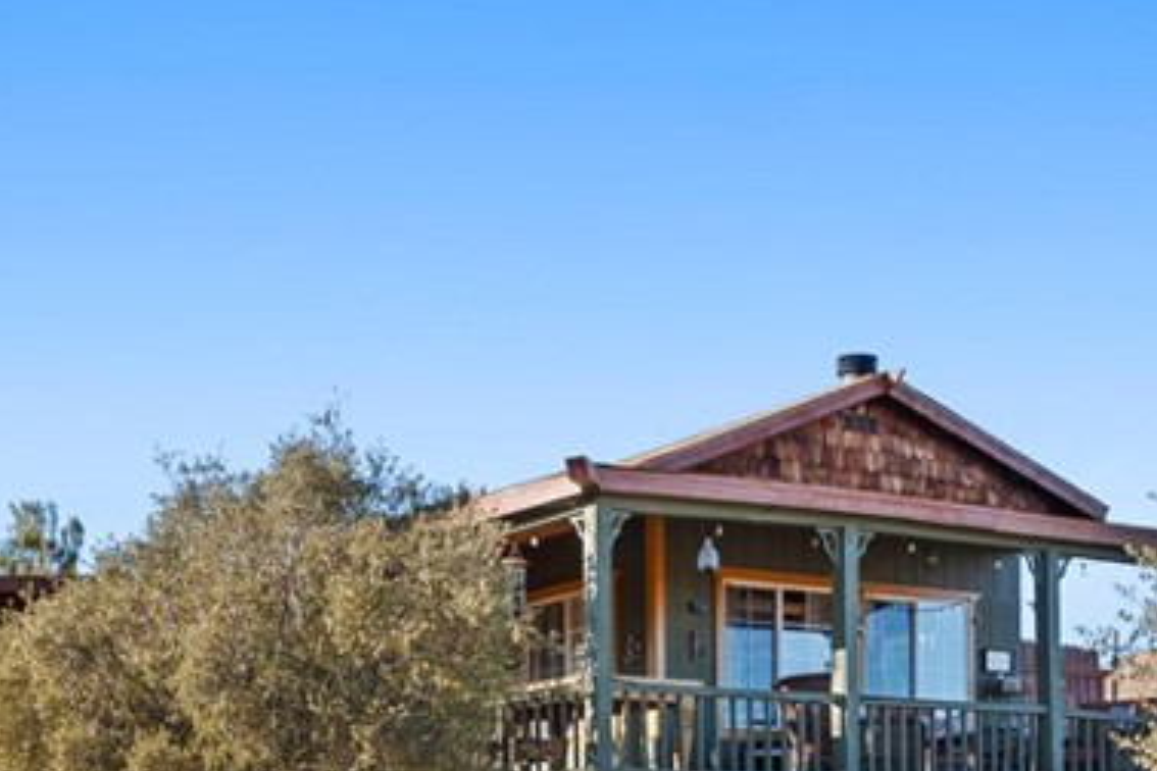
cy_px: 892
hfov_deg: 30.0
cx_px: 331
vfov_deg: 19.5
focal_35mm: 66
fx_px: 2132
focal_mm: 24.5
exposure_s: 1/100
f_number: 11
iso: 400
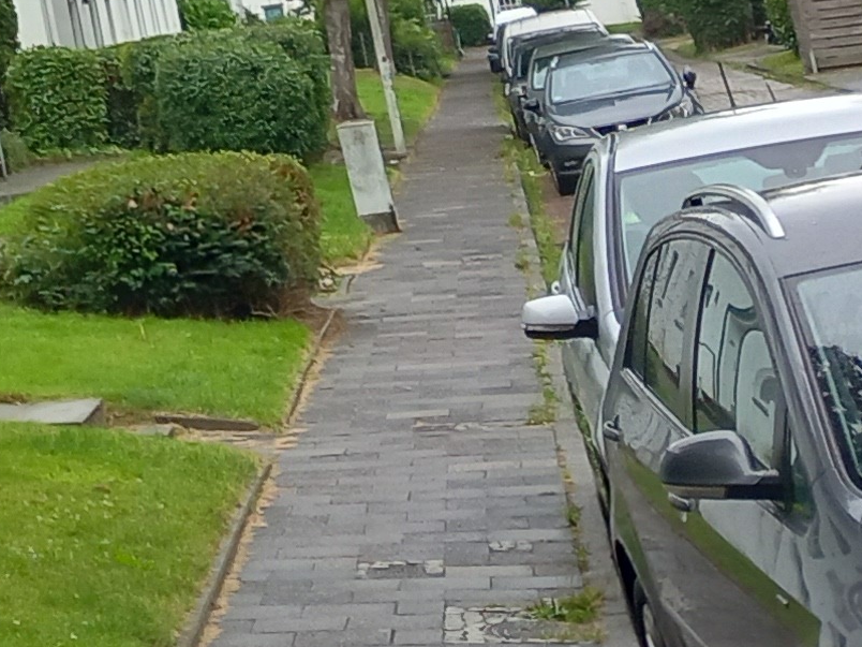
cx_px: -1071
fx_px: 3412
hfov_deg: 12.1
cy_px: -570
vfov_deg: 10.1
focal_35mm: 137
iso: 32
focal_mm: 4
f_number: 1.8
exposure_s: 1/100
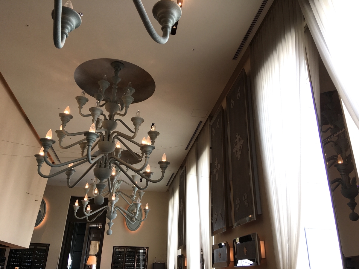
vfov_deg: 48.2
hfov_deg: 61.7
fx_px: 301
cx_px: 180
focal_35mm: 29
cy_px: 134
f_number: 2.2
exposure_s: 1/60
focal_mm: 4.15
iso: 32
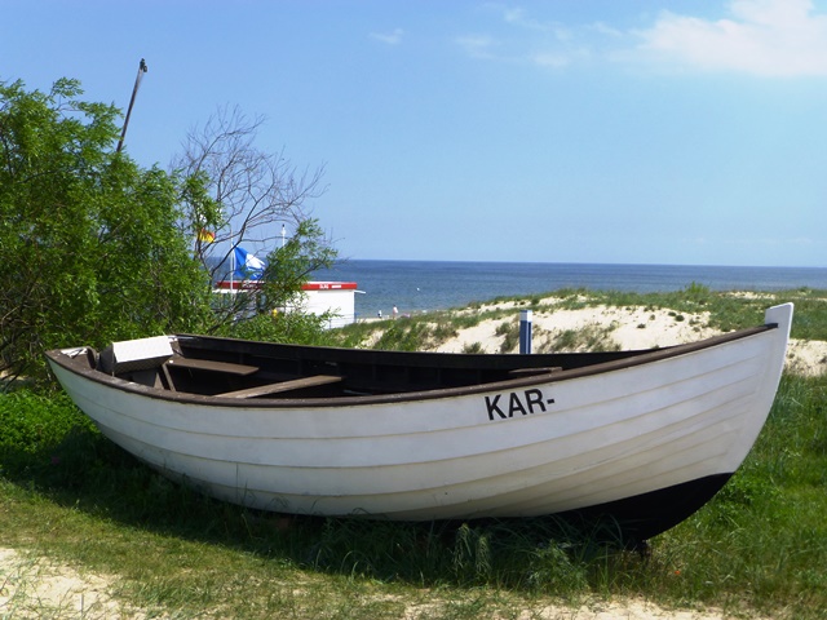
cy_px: 310
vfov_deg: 28.6
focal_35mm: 51
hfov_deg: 37.5
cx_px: 414
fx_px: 1218
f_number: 4.4
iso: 100
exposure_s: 1/1000
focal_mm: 9
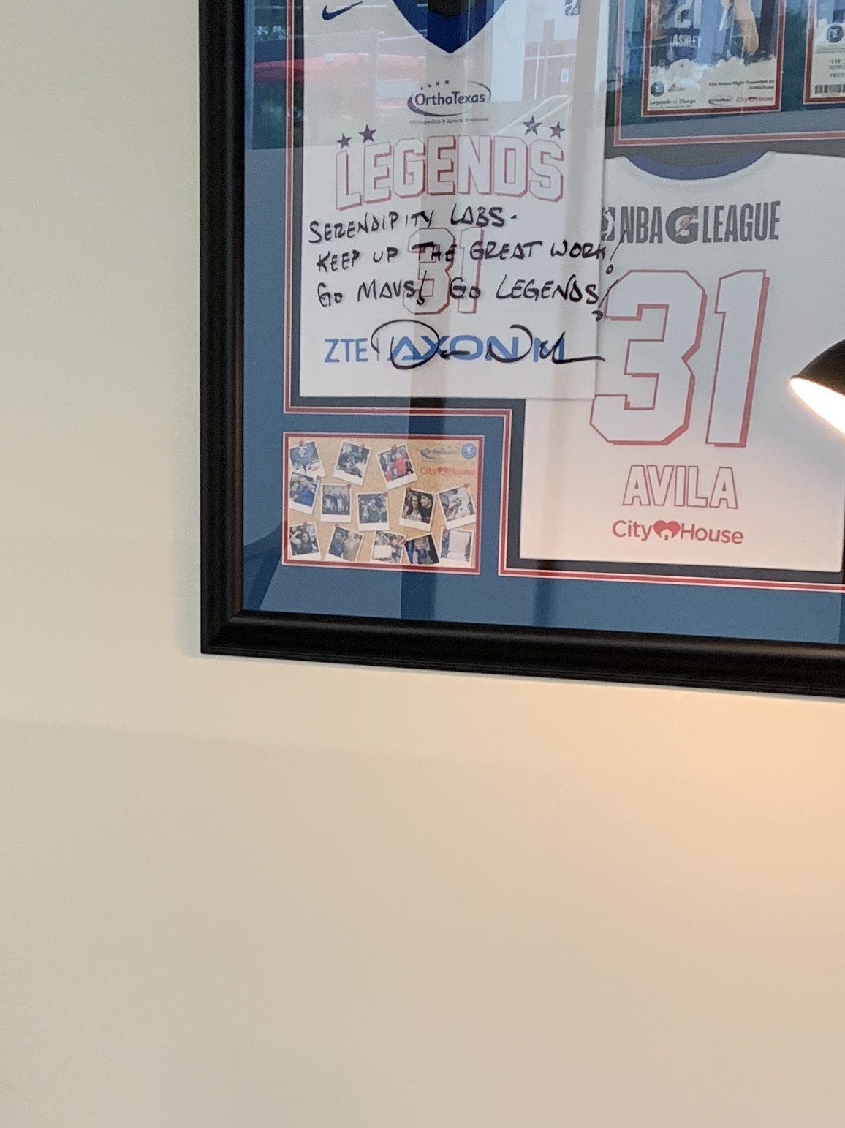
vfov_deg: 28.3
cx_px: 52
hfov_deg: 21.1
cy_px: 768
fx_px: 2214
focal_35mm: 68
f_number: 1.8
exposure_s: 1/60
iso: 160
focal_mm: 4.25
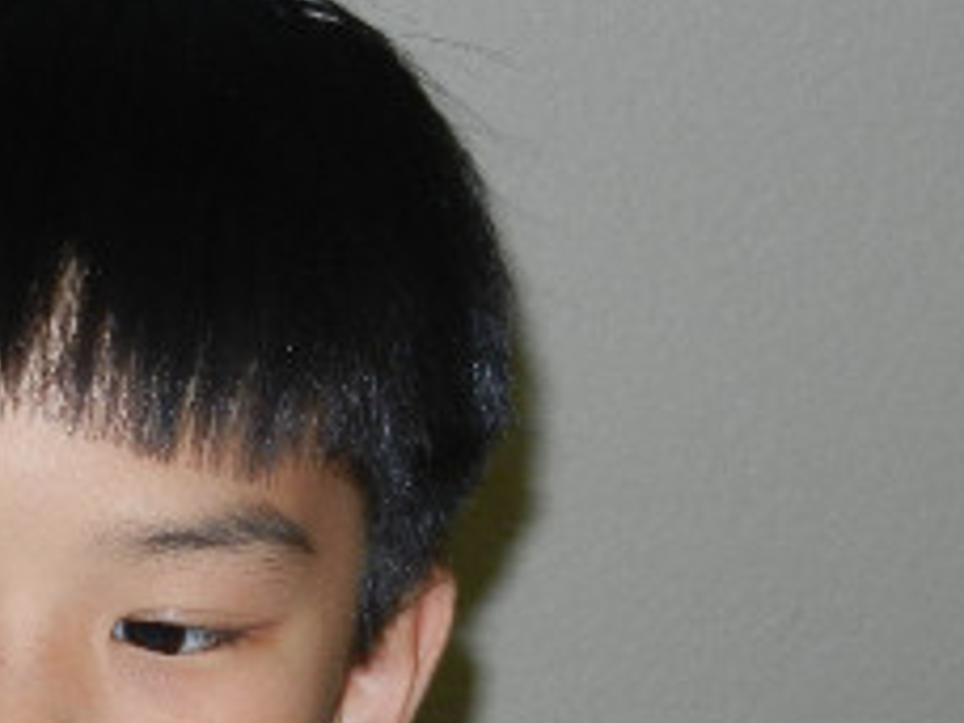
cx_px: 114
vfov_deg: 9.8
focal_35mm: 149
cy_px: 850
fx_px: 4149
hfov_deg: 13.2
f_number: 4.4
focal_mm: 9.4
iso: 200
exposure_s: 1/30
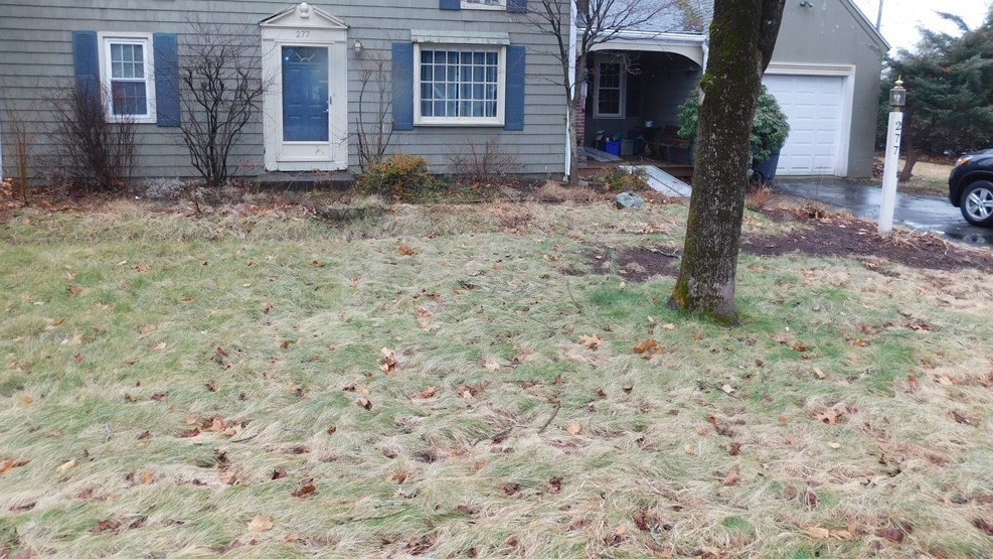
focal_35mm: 26
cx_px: 486
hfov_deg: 71.9
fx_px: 685
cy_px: 193
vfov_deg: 43.8
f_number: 3
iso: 125
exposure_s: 1/30
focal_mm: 4
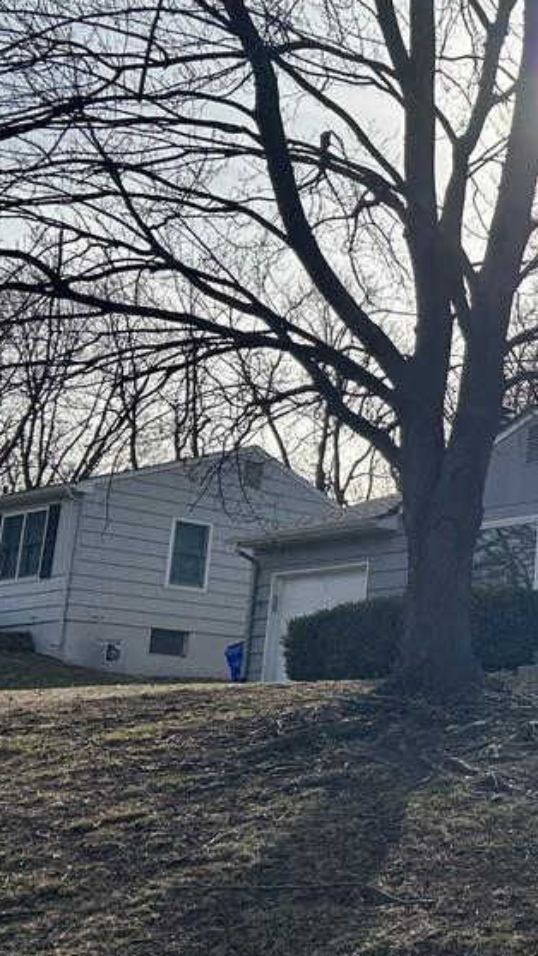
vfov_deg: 39.9
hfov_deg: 19.9
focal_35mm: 52
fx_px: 1318
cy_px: 475
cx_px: 814
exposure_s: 1/6579
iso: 50
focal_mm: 5.7
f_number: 1.5
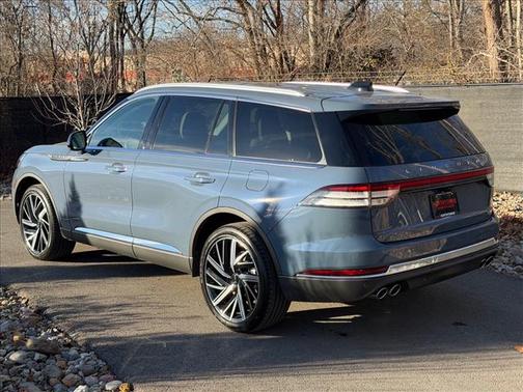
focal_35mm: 48
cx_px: 262
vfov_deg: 30.3
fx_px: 725
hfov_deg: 39.7
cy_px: 196
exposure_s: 1/1838
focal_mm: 6.76
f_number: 1.78
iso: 80
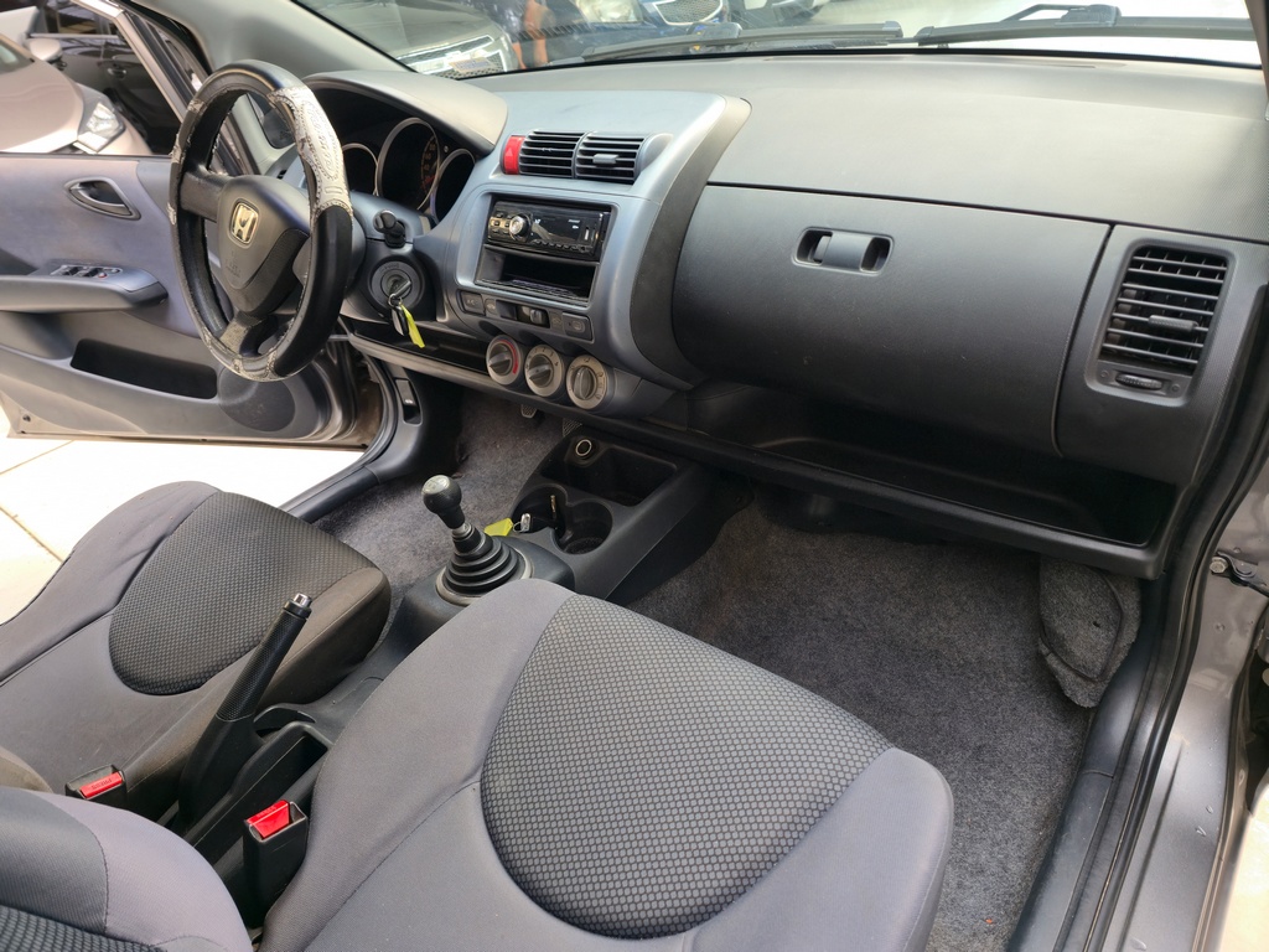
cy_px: 476
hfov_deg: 73.9
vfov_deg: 58.9
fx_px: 843
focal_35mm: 23
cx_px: 634
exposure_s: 1/60
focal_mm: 6.3
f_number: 1.7
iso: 32
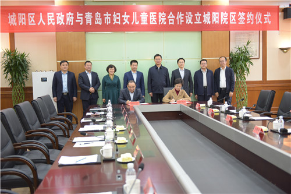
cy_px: 97
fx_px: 339
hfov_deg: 46.4
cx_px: 146
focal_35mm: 42
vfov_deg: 31.9
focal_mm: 42
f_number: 2.8
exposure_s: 1/50
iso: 1400
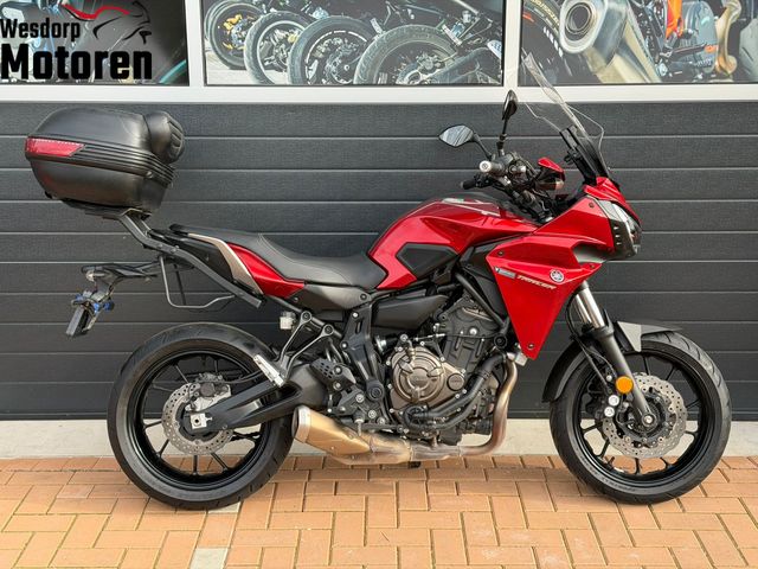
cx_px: 379
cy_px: 284
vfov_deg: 30.3
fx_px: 1051
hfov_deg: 39.7
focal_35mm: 48
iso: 64
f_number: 1.78
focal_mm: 6.76
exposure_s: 1/545
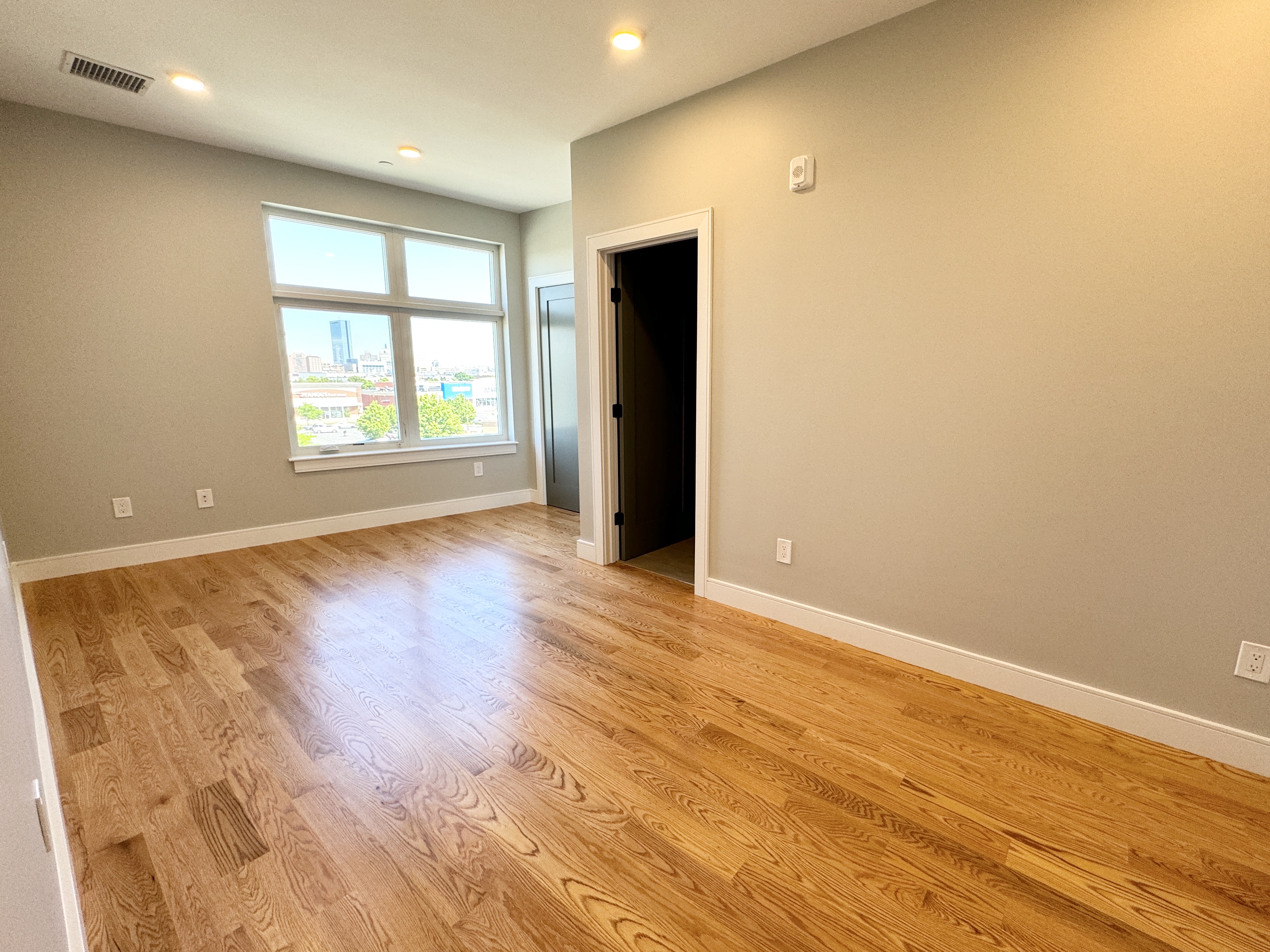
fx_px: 550
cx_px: 678
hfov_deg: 98.0
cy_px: 474
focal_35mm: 15
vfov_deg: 81.7
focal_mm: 2.22
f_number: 2.2
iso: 80
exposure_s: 1/120
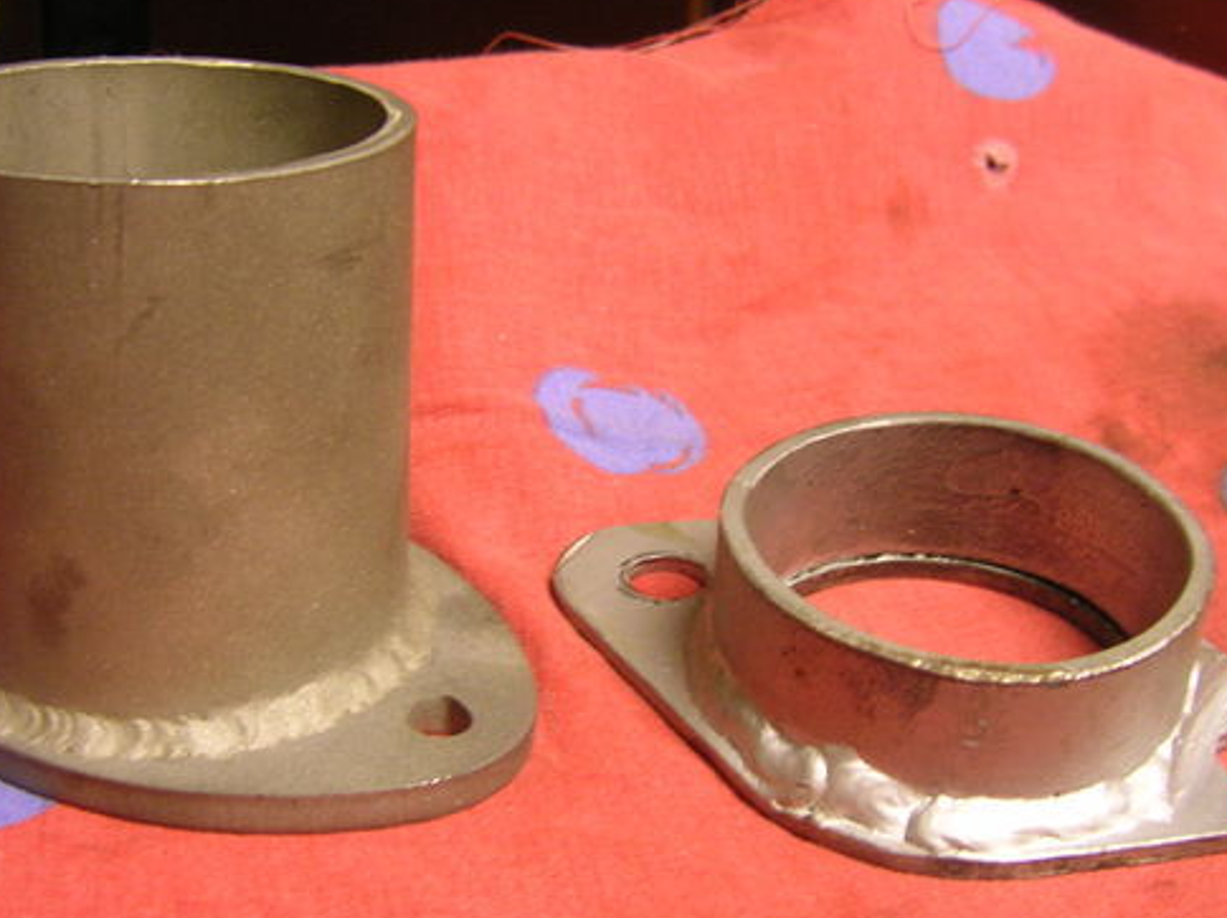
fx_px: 1593
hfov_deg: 42.1
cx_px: 614
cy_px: 488
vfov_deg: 32.1
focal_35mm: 45
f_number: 2.9
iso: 104
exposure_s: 1/4.3
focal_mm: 5.7
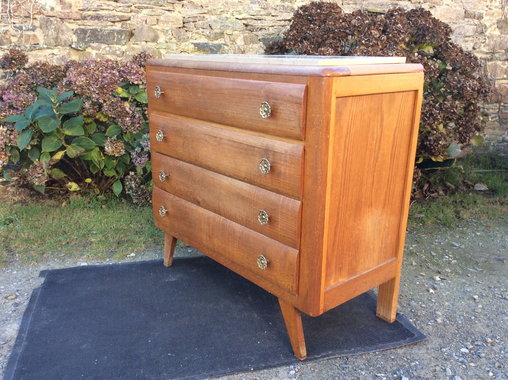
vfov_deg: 44.1
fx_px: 469
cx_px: 254
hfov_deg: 56.9
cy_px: 190
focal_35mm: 32
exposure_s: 1/100
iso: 50
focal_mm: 3.3
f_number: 2.4
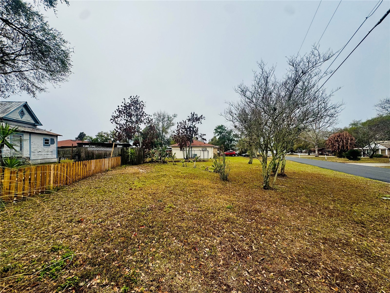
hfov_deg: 102.1
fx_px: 158
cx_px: 195
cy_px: 146
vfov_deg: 85.7
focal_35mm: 14
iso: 50
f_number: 2.2
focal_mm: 2.22
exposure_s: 1/2028
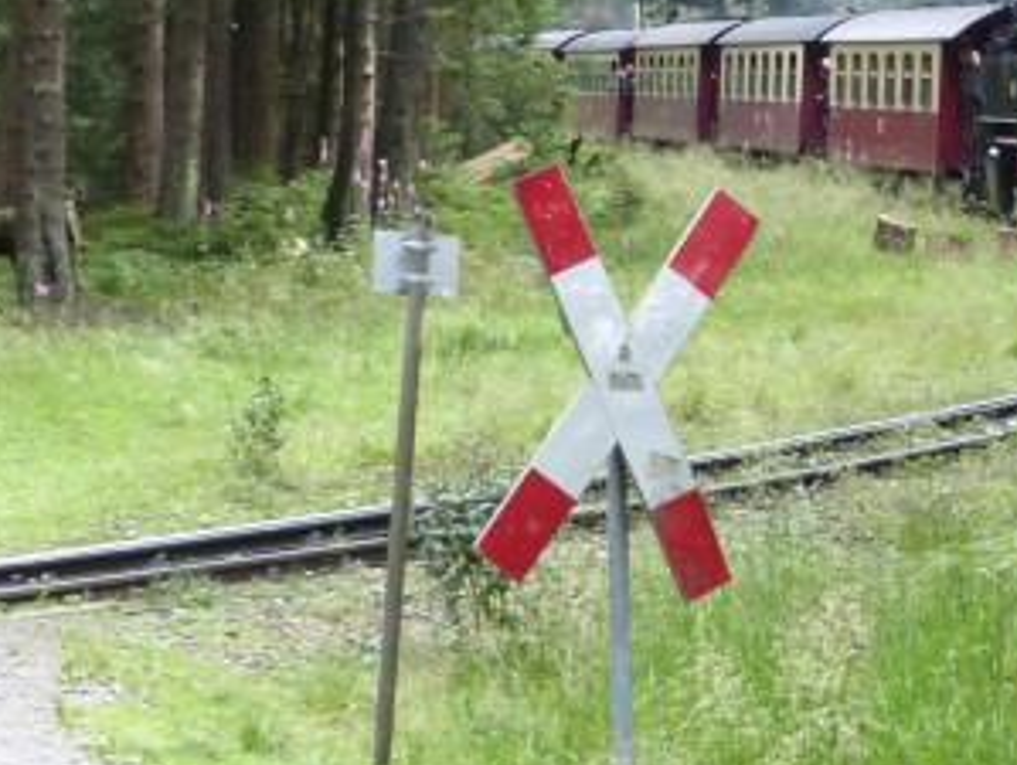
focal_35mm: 155
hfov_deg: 12.6
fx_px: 4559
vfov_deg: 9.6
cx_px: 905
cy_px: 173
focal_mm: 10.5
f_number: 3.2
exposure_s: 1/60
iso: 200
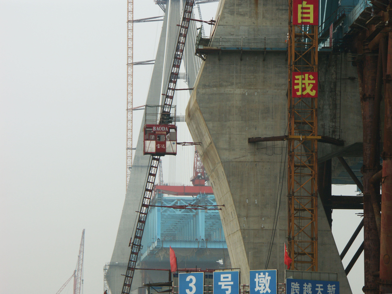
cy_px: 147
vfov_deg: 8.9
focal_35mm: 167
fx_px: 1891
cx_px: 196
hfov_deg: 11.8
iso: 64
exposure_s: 1/100
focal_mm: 42.74
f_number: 7.1
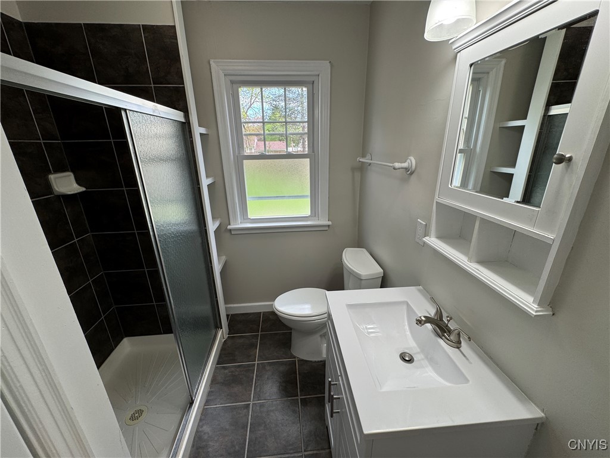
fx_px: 247
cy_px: 229
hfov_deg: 102.1
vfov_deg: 85.7
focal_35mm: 14
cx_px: 305
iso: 64
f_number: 2.2
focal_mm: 2.22
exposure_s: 1/120
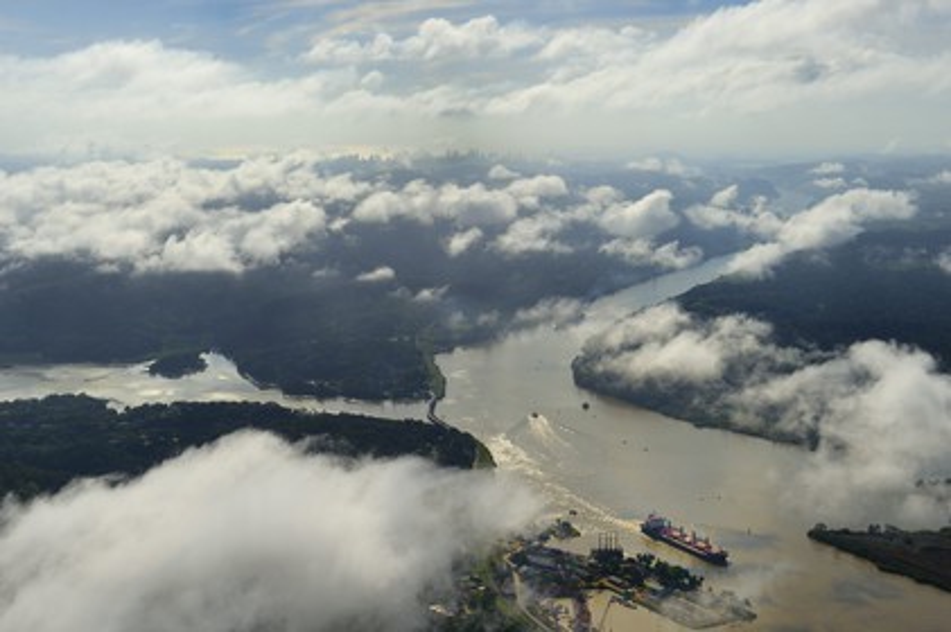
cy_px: 316
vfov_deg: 28.0
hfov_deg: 41.1
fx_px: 1267
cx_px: 476
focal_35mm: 48
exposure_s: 1/640
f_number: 16
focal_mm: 48
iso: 200
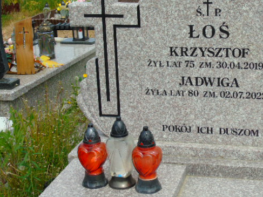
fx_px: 539
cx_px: 171
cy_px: 83
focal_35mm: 71
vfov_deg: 20.7
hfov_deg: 27.3
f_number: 4.3
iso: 80
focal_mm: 9.6
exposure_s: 1/640
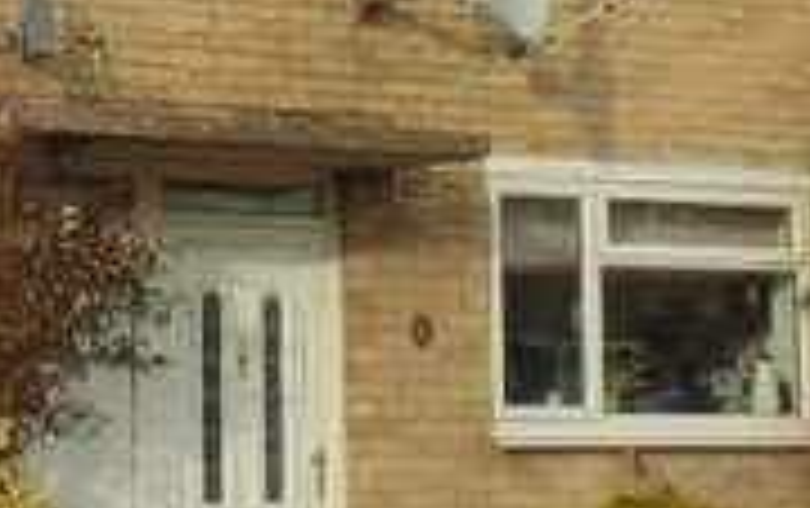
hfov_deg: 14.8
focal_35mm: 140
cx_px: 86
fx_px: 3094
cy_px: 124
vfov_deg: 9.4
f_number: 3.4
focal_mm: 6.2
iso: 80
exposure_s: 1/320
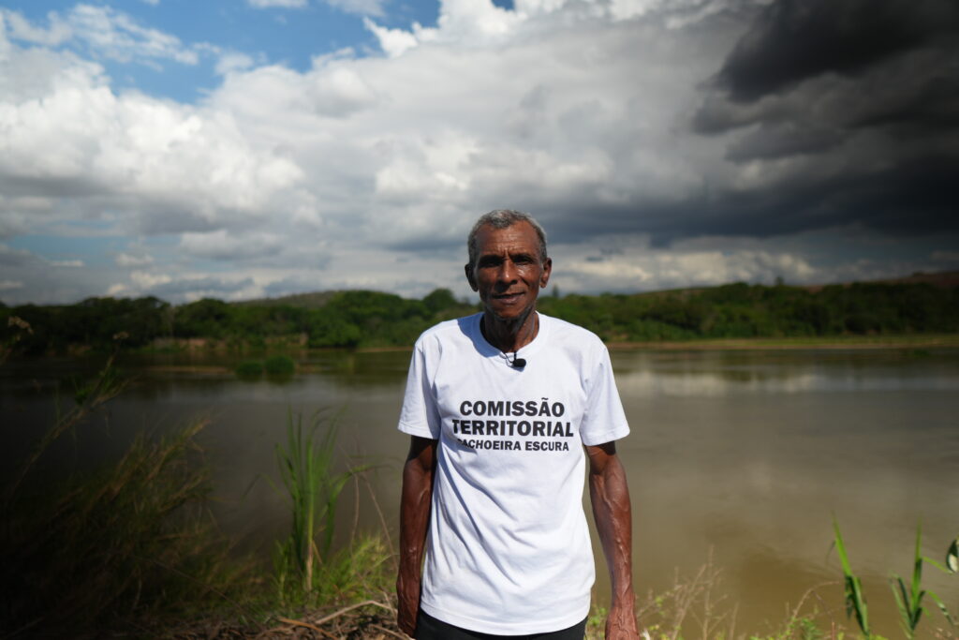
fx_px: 639
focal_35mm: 24
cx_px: 480
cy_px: 320
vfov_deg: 53.1
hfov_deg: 73.7
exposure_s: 1/100
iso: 100
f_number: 1.4
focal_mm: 16
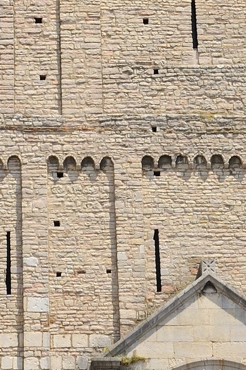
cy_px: -302
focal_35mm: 187
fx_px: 1918
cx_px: 8
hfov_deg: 7.3
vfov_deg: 10.3
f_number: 13
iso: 200
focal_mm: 48
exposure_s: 1/160
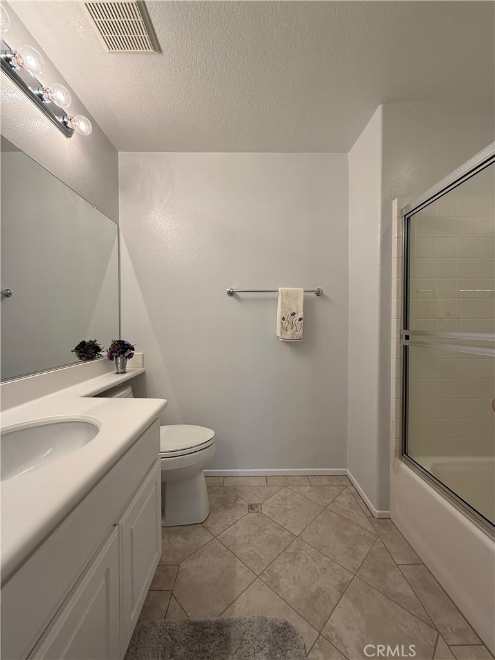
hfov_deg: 85.7
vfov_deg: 102.1
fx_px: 267
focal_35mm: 14
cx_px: 248
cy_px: 330
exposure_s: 1/120
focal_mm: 2.22
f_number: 2.2
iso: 200
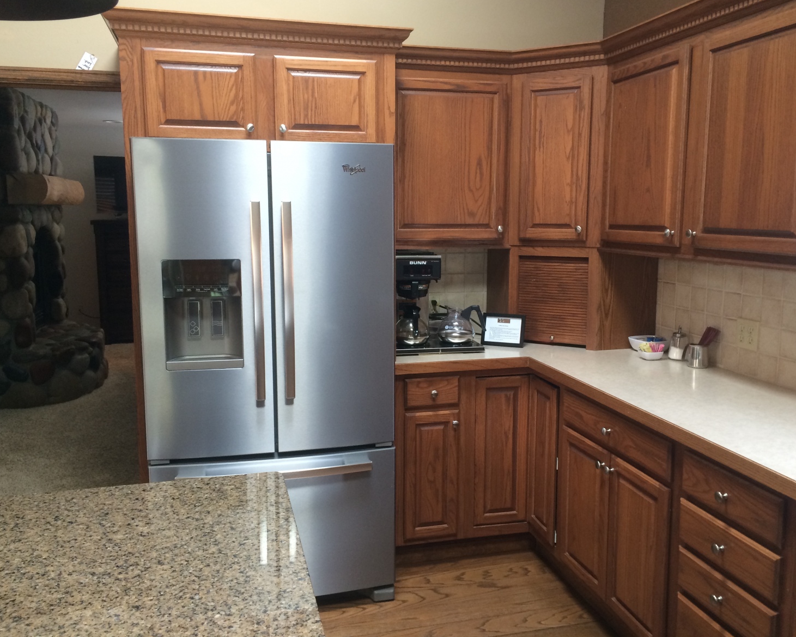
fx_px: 730
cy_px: 312
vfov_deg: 47.1
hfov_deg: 57.1
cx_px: 419
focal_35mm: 31
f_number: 2.2
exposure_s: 1/30
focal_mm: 4.15
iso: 100
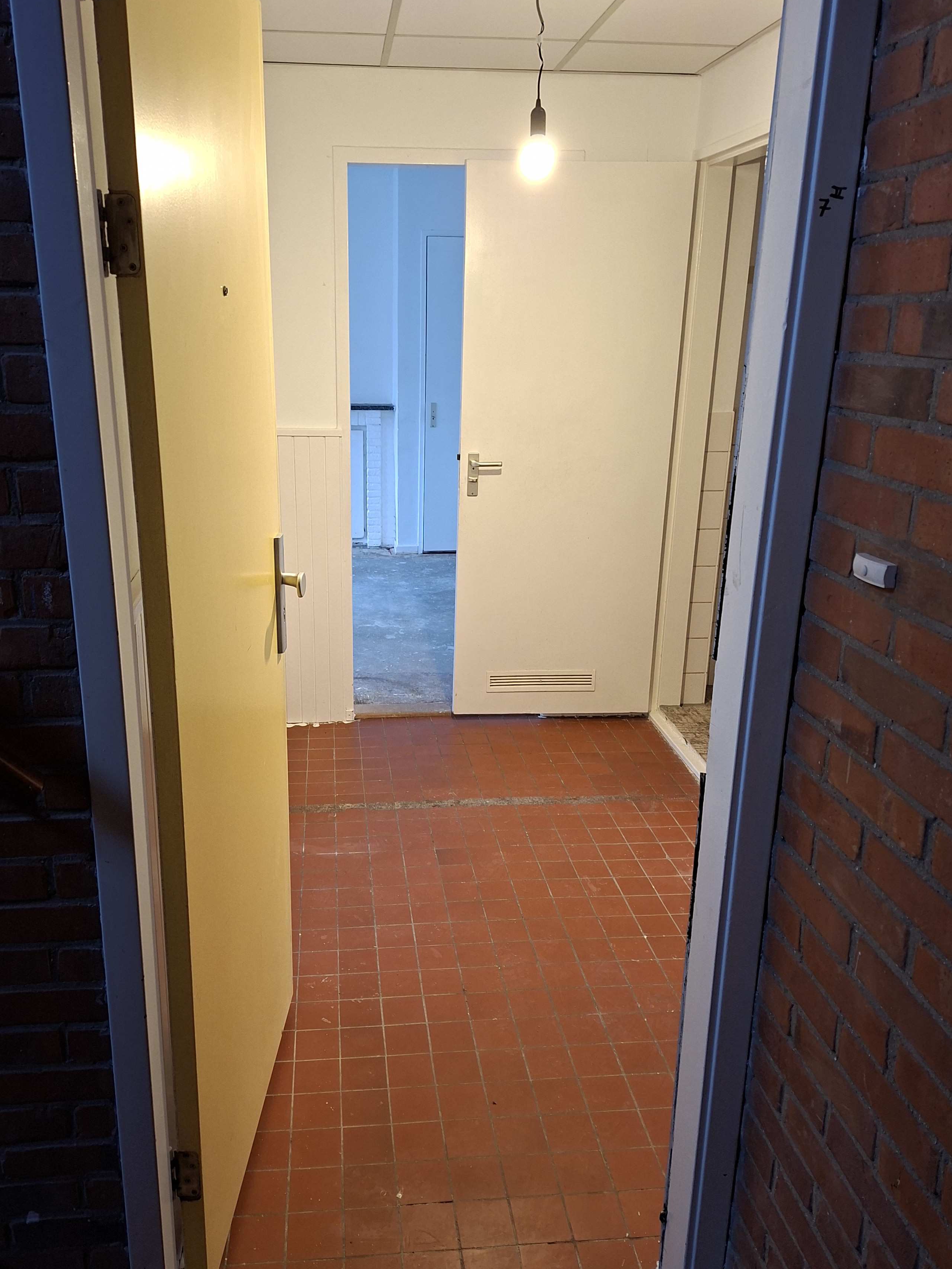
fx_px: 990
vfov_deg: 65.3
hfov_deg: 51.3
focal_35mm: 27
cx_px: 433
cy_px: 615
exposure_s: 1/33
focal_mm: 5.54
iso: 250
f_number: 1.8
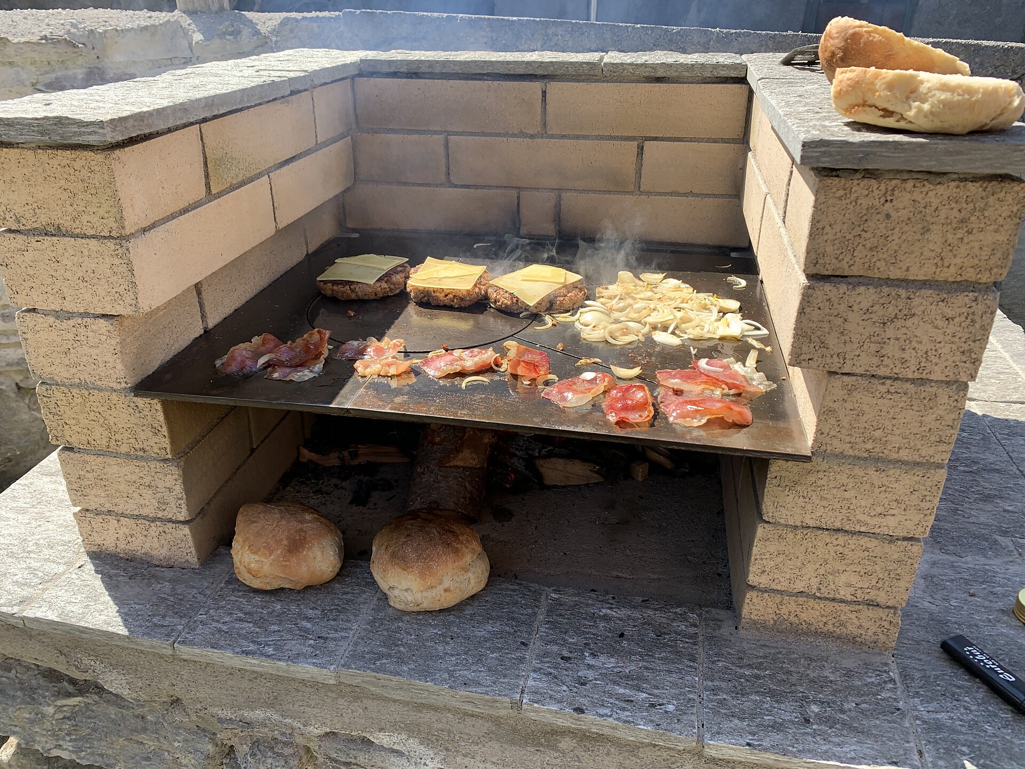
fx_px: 770
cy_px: 384
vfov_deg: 53.1
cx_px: 512
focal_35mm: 26
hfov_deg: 67.3
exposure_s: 1/919
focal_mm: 4.25
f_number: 1.8
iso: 25
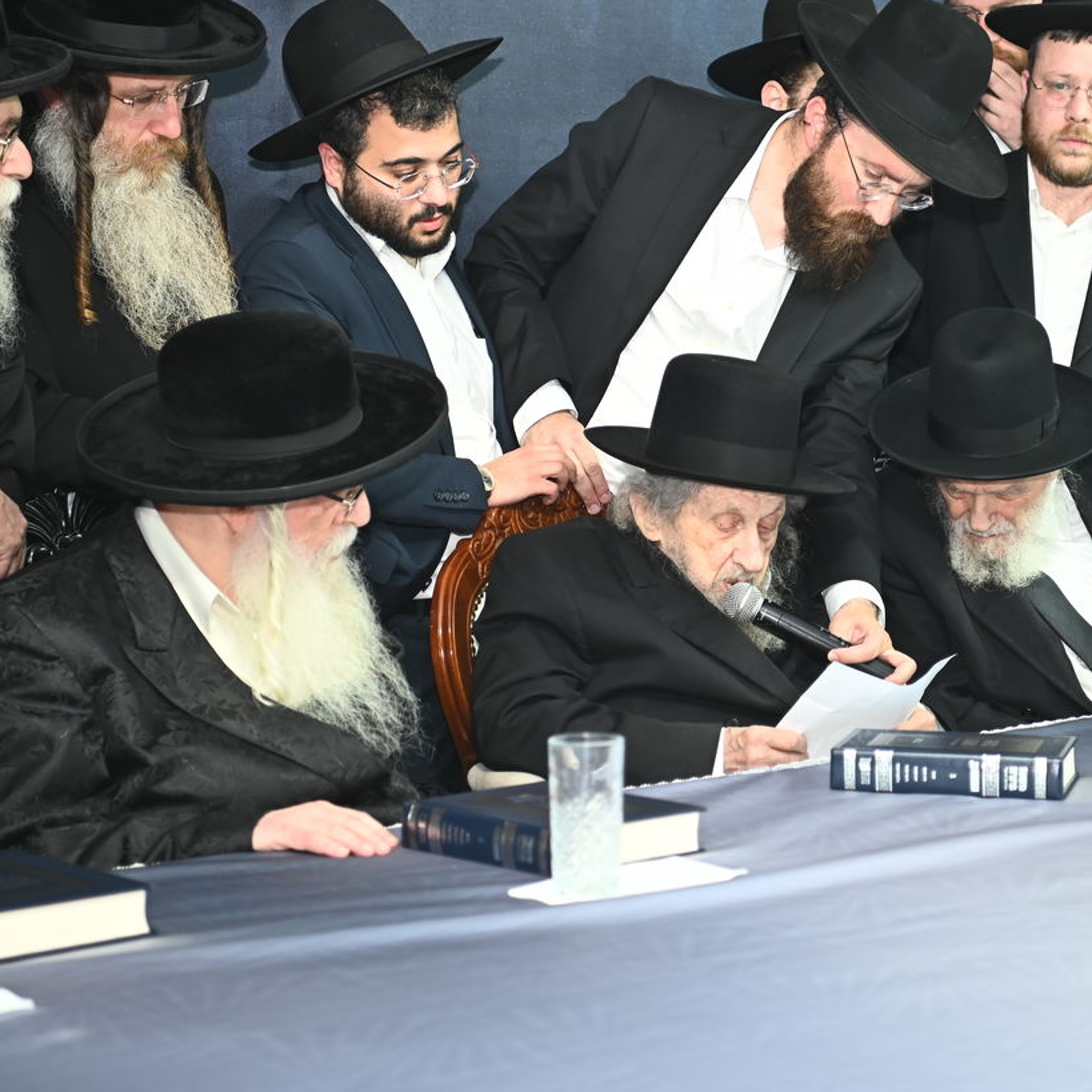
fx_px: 3212
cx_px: 769
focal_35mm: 90
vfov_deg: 19.3
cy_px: 487
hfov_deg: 19.2
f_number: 3.2
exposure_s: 1/200
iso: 800
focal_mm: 62
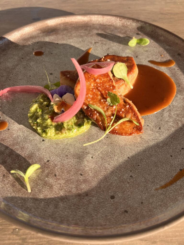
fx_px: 184
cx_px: 92
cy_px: 122
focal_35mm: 26
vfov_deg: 67.3
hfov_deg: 53.1
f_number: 1.5
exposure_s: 1/1531
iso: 50
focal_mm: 5.7
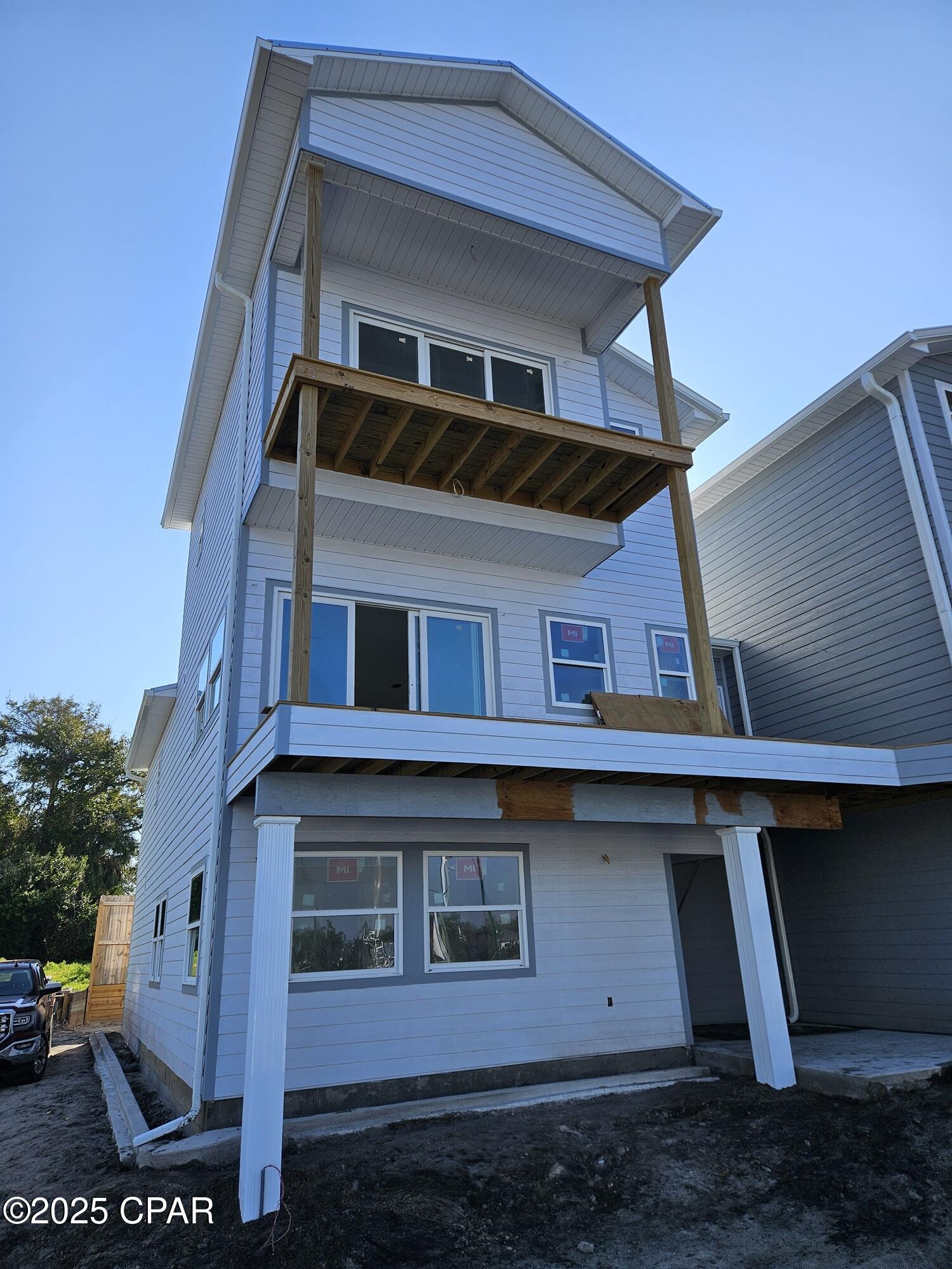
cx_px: 476
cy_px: 634
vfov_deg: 73.9
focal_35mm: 23
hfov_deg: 58.9
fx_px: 843
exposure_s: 1/2000
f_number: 1.8
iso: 40
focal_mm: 5.4
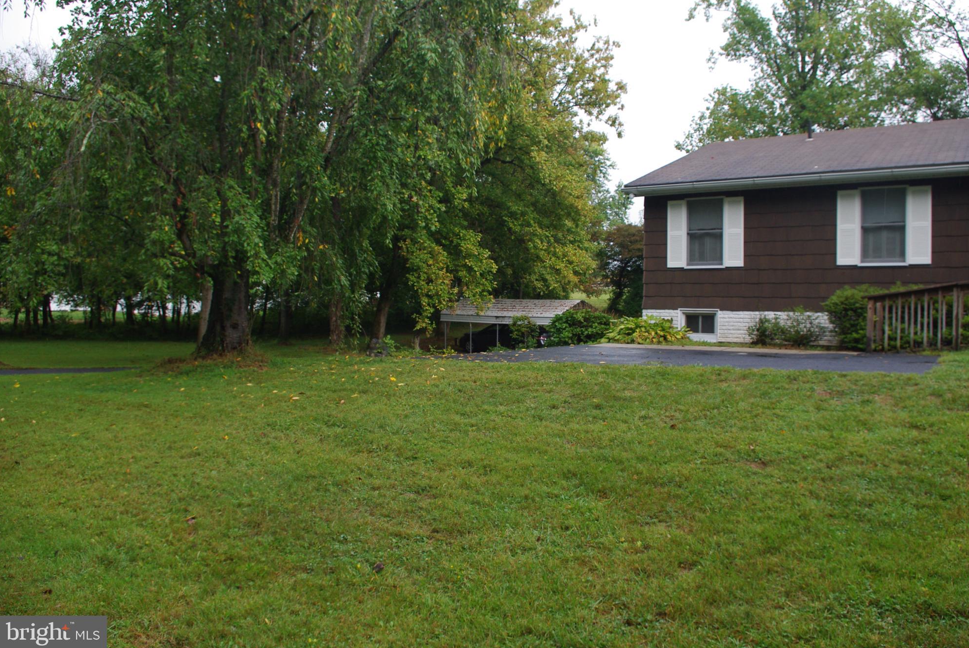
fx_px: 754
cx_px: 500
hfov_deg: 65.4
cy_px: 315
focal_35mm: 28
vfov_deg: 46.5
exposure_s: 1/90
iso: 200
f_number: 6.7
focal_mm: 18
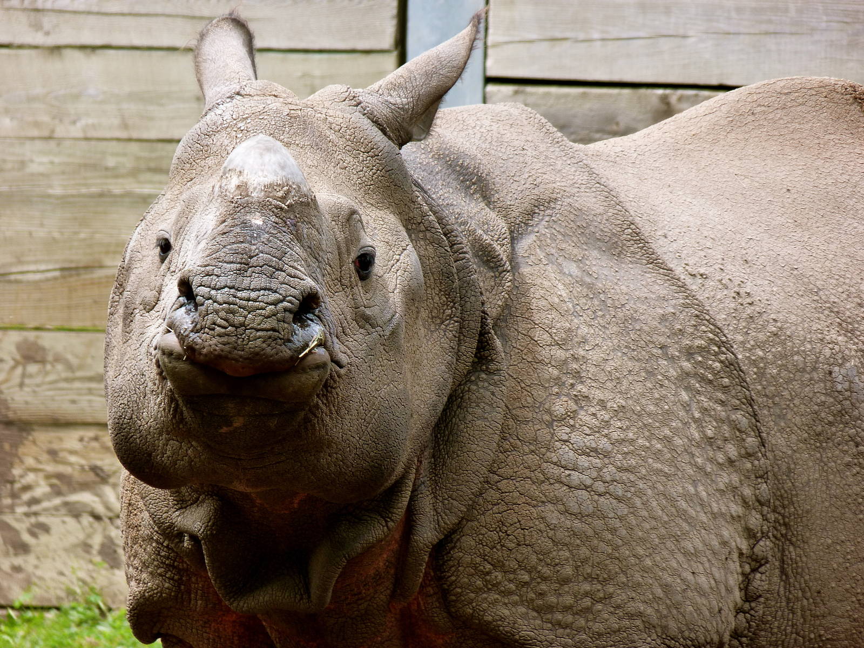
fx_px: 14901
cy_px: 324
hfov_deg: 3.3
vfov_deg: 2.5
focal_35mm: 597
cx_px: 432
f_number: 5.2
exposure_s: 1/125
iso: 125
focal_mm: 107.5
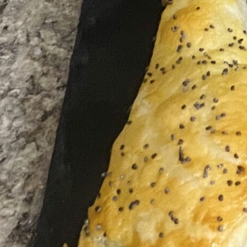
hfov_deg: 12.2
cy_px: -57
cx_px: 480
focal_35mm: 128
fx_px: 1033
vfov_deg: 13.2
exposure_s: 1/25
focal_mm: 4.25
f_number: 1.8
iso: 500
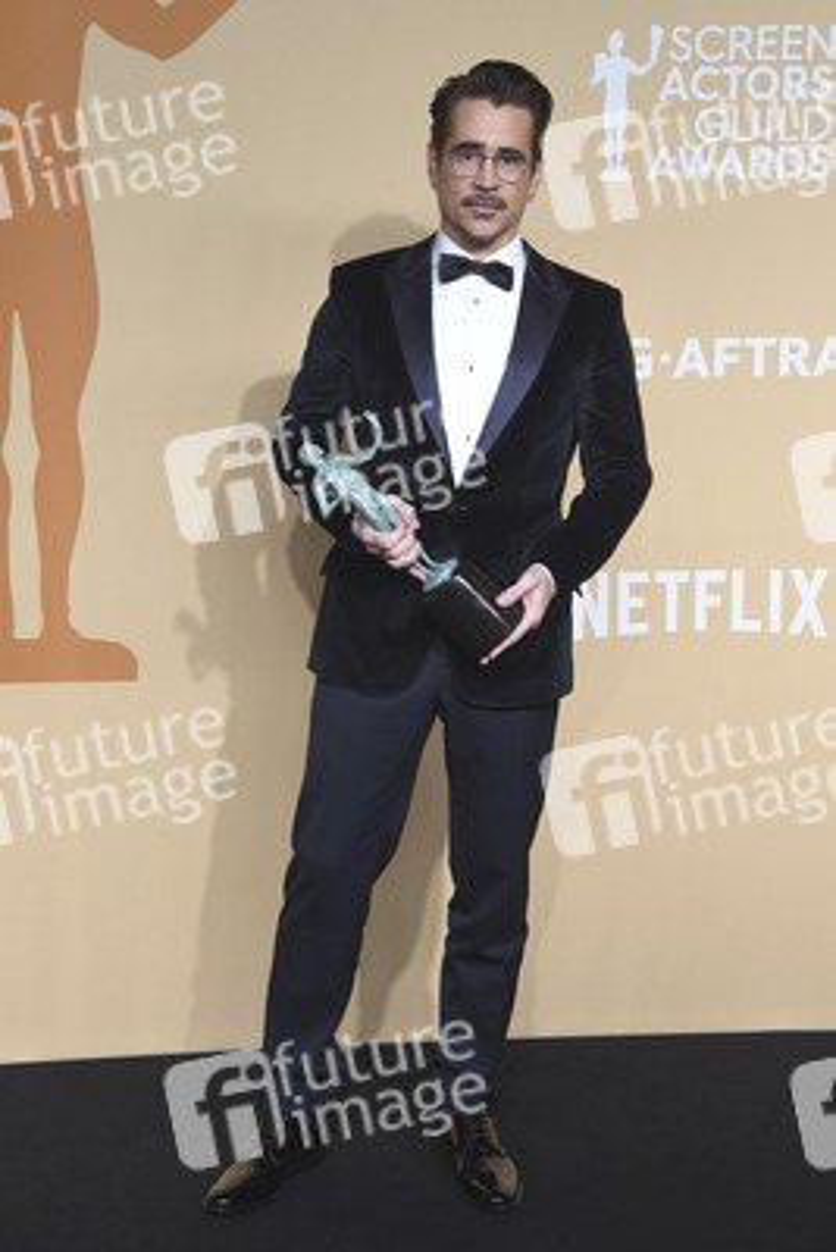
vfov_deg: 32.4
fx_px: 2158
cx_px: 418
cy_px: 626
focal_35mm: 62
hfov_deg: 21.9
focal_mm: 62
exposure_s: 1/250
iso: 2000
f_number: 6.3
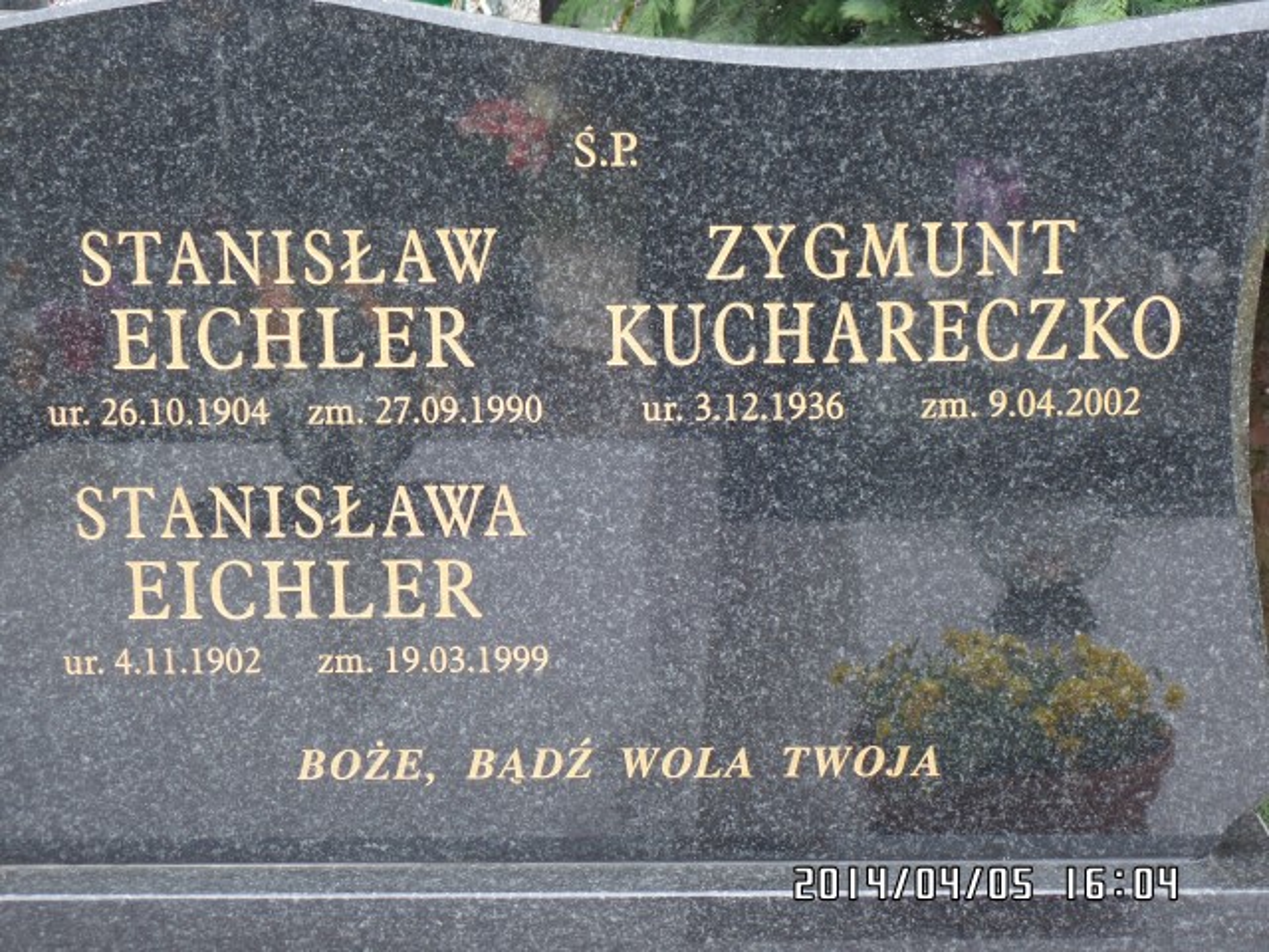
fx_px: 2859
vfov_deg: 18.9
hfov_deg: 25.0
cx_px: 634
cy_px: 476
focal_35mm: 78
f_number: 3.8
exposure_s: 1/45
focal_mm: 13.9
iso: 100
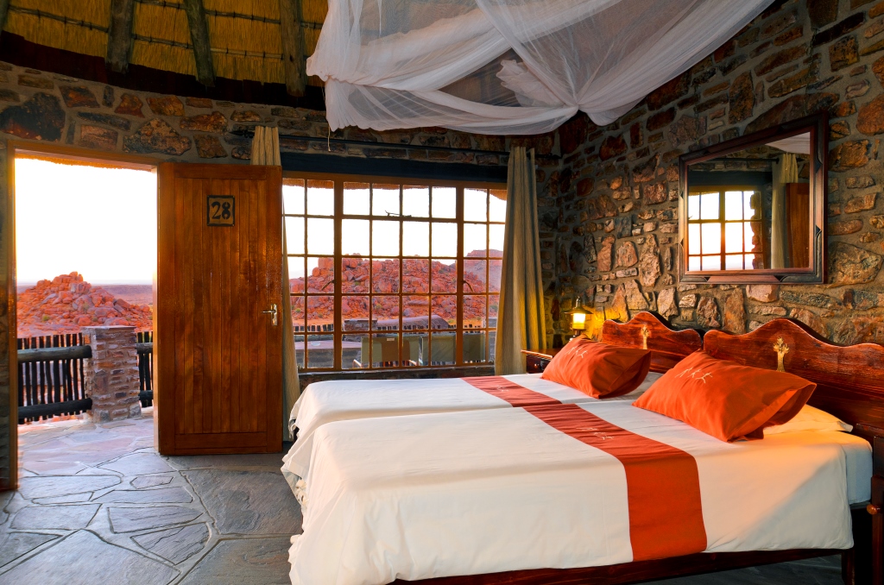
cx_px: 442
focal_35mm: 22
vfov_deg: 55.9
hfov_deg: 77.4
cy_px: 292
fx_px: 551
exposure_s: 1/3
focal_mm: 15
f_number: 8
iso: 200
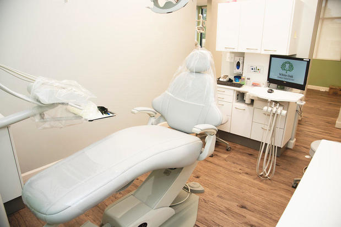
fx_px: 227
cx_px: 170
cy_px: 114
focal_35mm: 24
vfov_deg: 53.2
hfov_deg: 73.7
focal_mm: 24
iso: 800
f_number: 5
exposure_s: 1/100
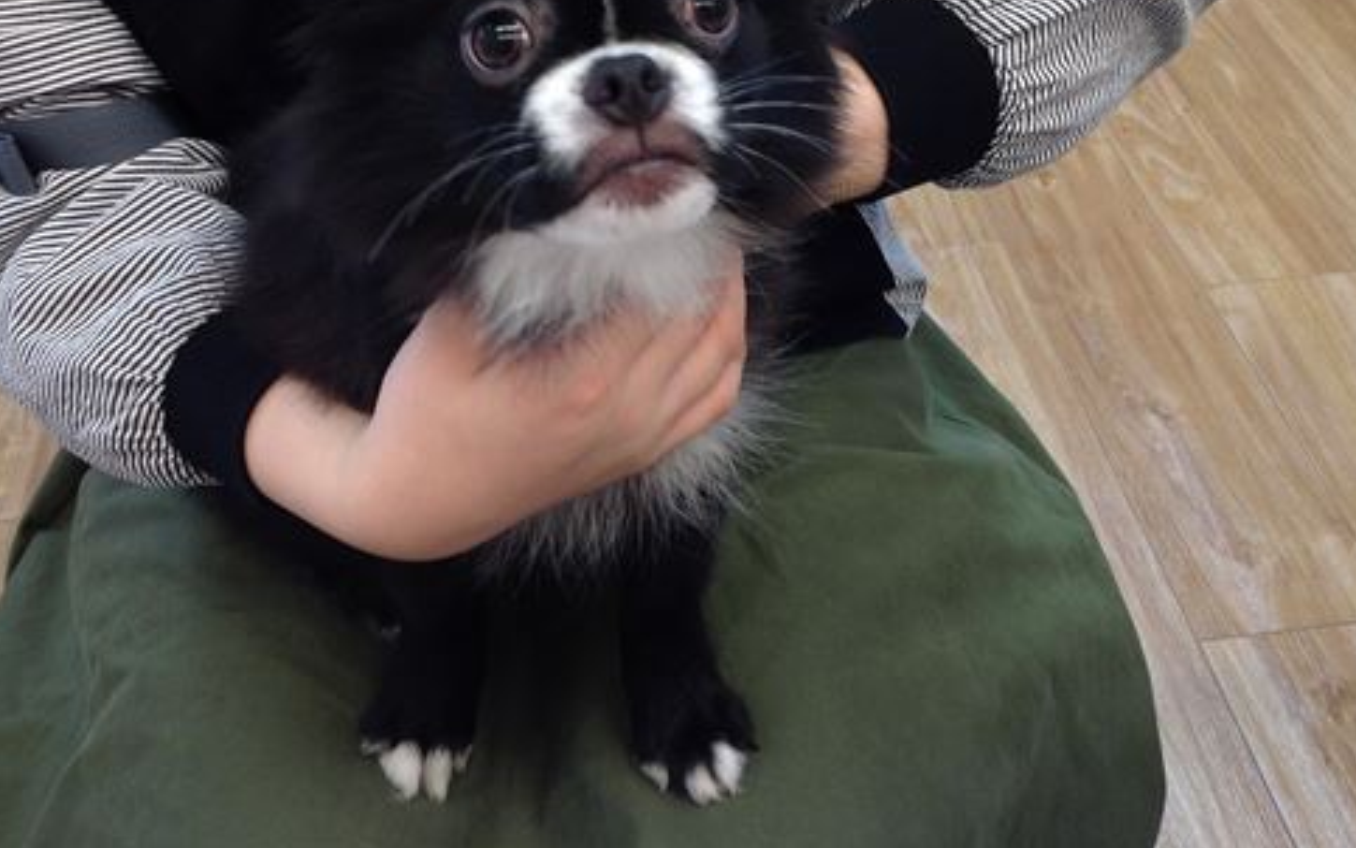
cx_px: 640
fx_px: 1700
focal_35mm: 46
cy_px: 272
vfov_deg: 27.8
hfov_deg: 43.5
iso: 50
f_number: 2.4
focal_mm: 4.28
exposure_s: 1/40
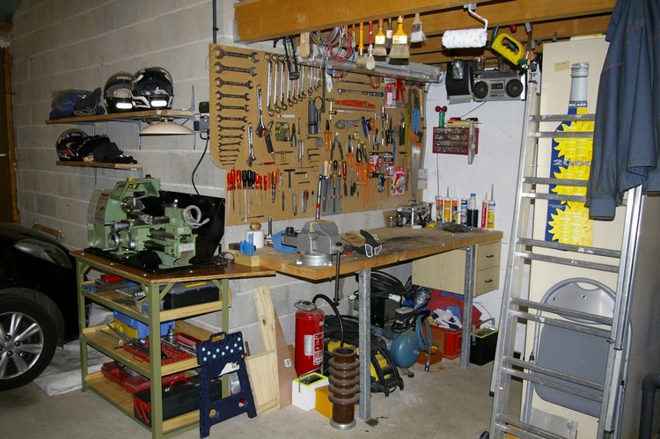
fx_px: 577
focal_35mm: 32
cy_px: 220
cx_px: 330
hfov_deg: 59.5
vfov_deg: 41.7
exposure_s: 1/30
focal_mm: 21
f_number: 4
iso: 200
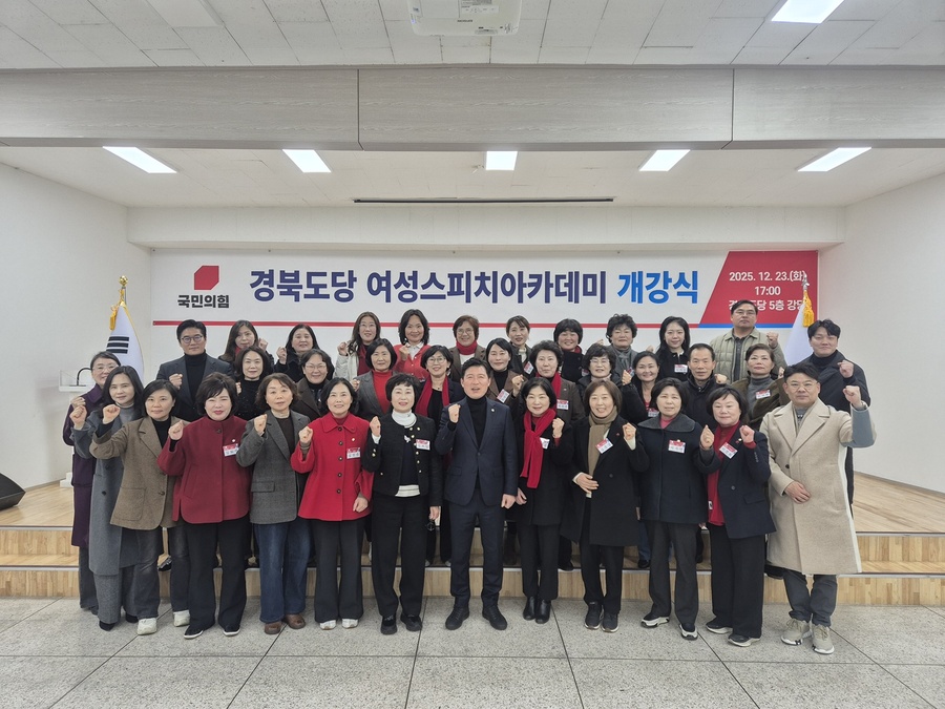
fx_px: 628
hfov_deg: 73.9
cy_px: 354
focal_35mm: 23
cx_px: 472
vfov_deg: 58.9
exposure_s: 1/120
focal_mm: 5.4
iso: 125
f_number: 1.8
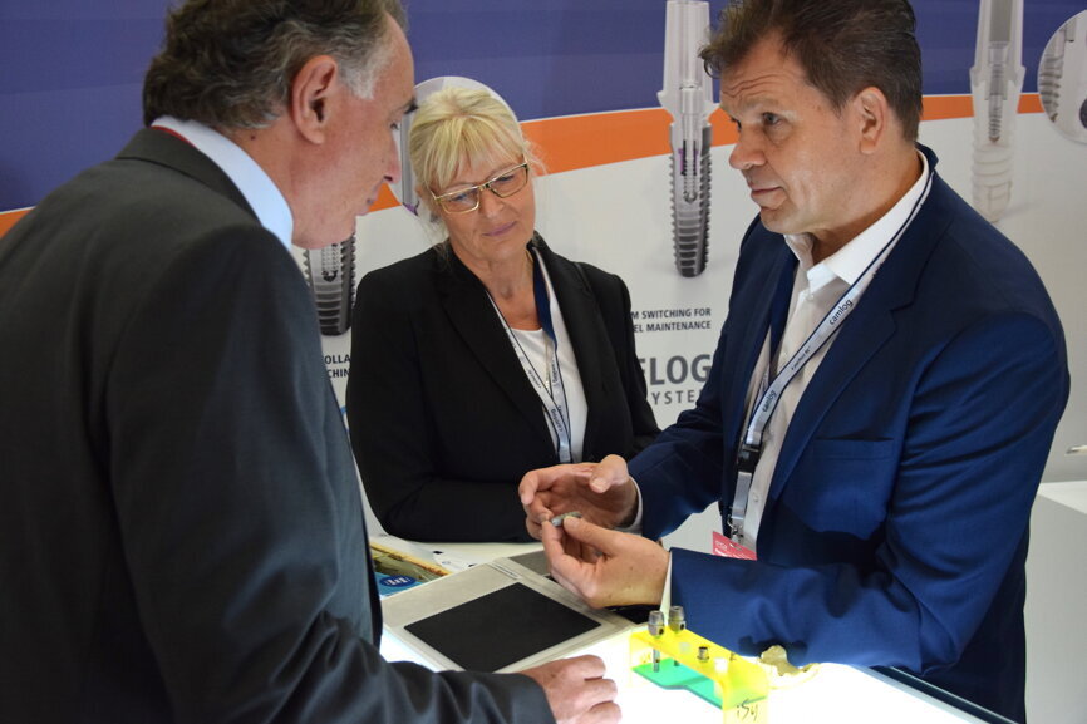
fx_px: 1177
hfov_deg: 49.6
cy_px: 362
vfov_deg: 34.2
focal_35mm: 39
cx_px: 544
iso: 1600
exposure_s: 1/160
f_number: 4.5
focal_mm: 26
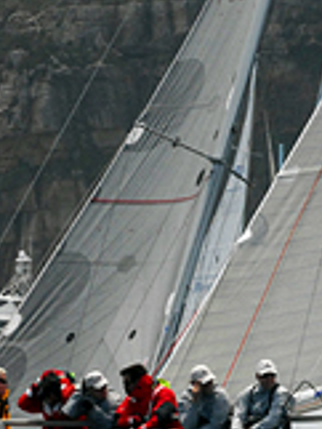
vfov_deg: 2.1
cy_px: 278
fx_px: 11653
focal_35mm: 941
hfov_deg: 1.6
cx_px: 319
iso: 400
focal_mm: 175
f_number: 7.1
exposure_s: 1/1000
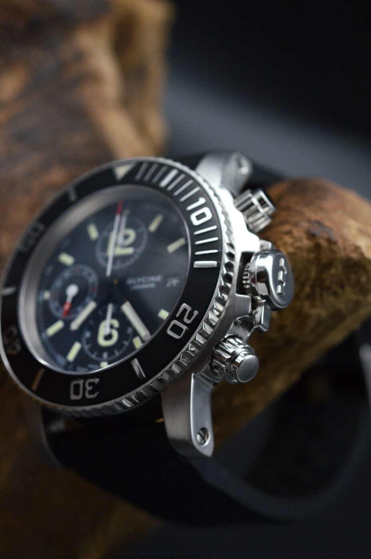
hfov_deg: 15.1
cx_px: 186
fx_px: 1397
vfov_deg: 22.7
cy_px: 280
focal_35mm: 90
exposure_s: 1/500
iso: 1600
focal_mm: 60
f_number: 5.6
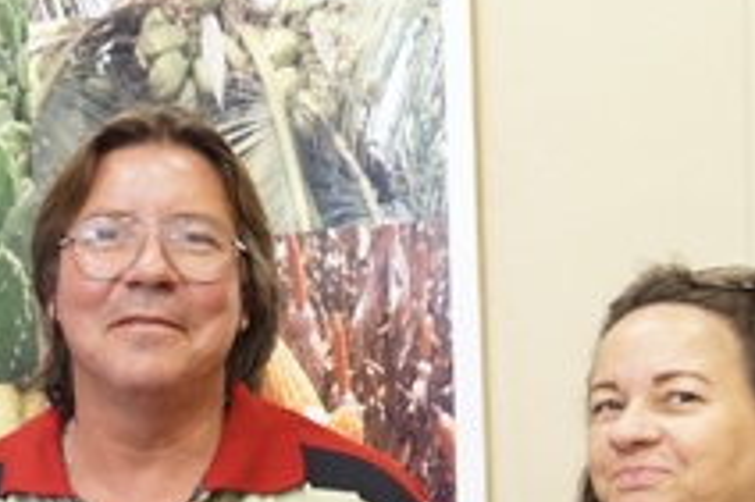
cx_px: -85
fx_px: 2410
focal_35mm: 115
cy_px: 607
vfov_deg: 11.6
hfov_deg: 17.2
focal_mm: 28
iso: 1600
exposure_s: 1/40
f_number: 5.6
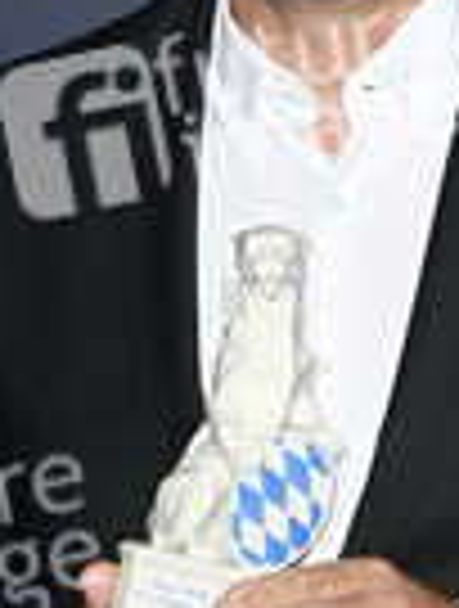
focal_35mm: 298
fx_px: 5244
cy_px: 338
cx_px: 360
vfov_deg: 6.6
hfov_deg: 5.0
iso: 1000
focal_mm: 105
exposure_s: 1/250
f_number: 5.6
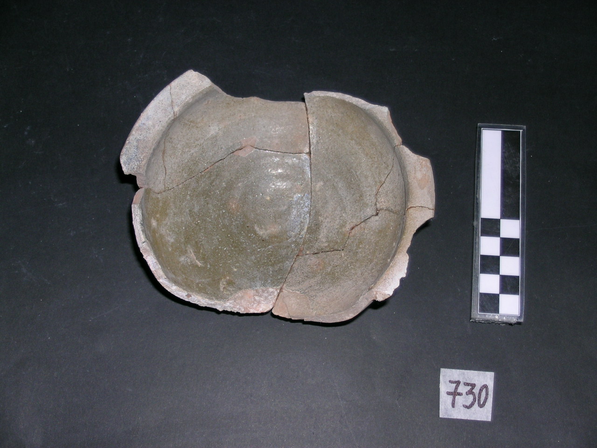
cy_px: 224
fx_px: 914
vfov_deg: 27.5
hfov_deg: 36.2
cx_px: 298
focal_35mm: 53
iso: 50
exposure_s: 1/60.1
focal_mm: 11.1
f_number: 3.5
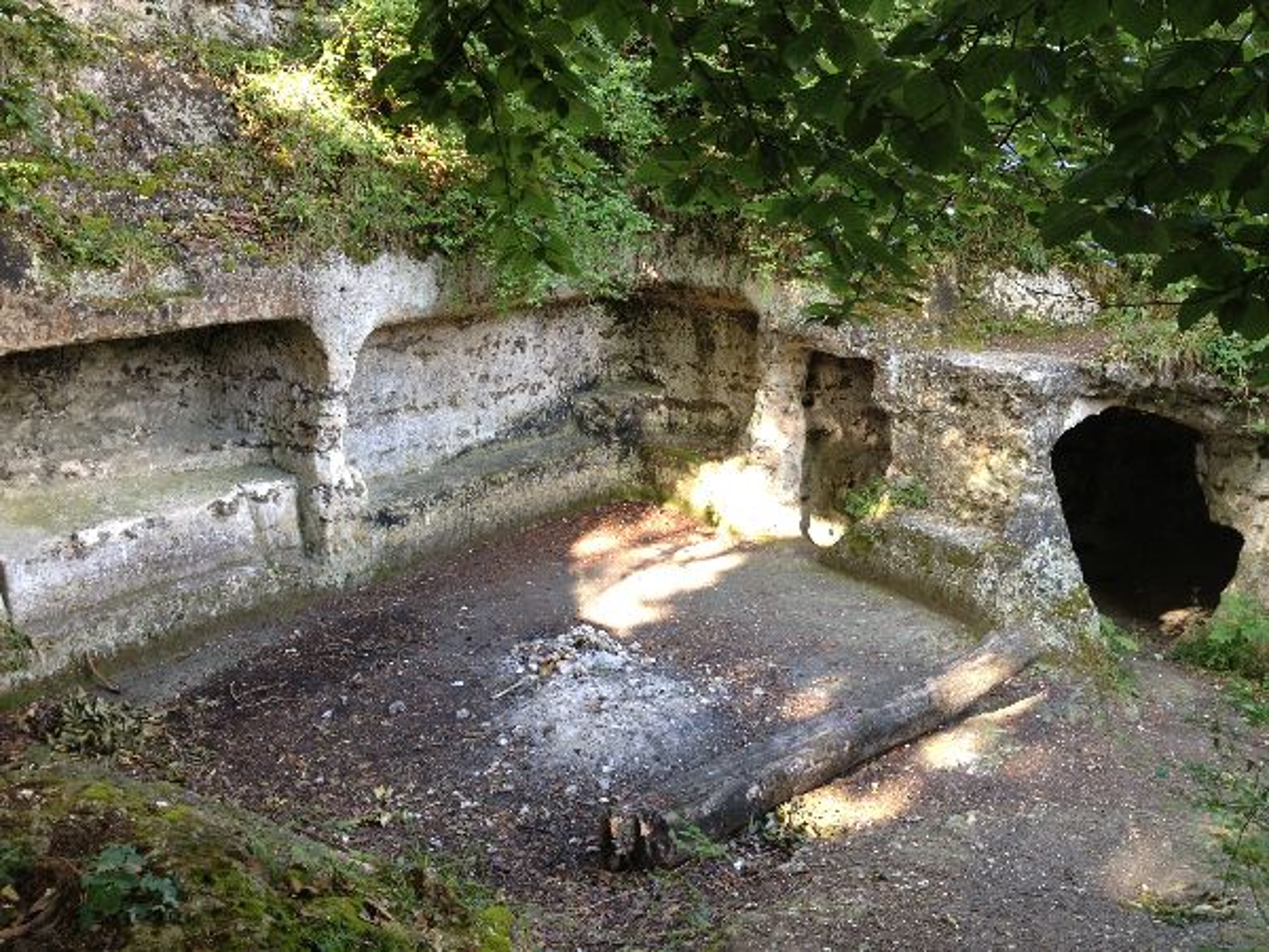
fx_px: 1283
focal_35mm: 35
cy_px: 476
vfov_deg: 40.7
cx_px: 634
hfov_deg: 52.6
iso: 50
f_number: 2.4
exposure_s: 1/40
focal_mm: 4.28
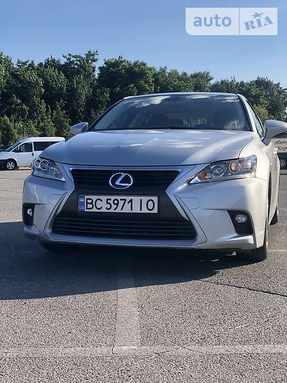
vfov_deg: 36.8
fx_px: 575
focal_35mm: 52
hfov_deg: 28.0
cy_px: 192
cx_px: 144
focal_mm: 6
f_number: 2.4
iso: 16
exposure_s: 1/592
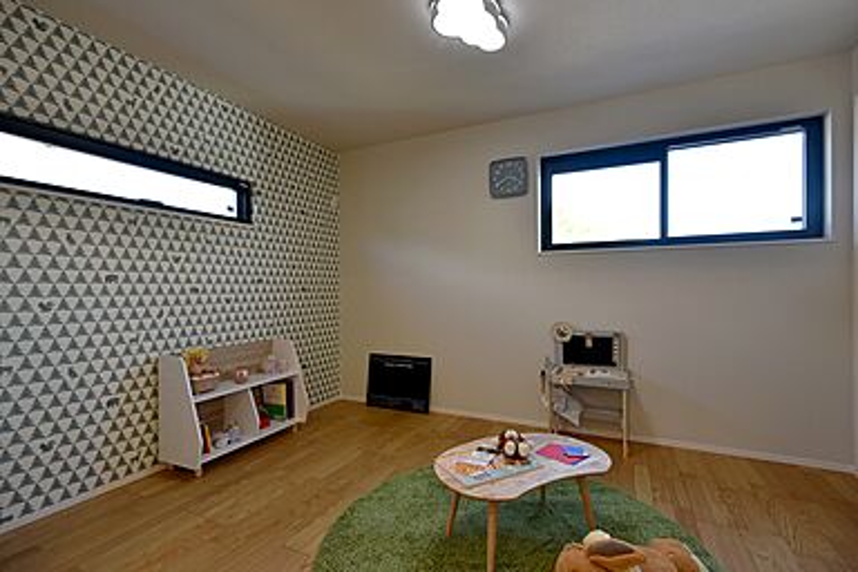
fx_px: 381
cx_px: 429
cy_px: 286
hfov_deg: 96.7
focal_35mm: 16
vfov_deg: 73.7
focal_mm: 16
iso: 400
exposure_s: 1/100
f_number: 5
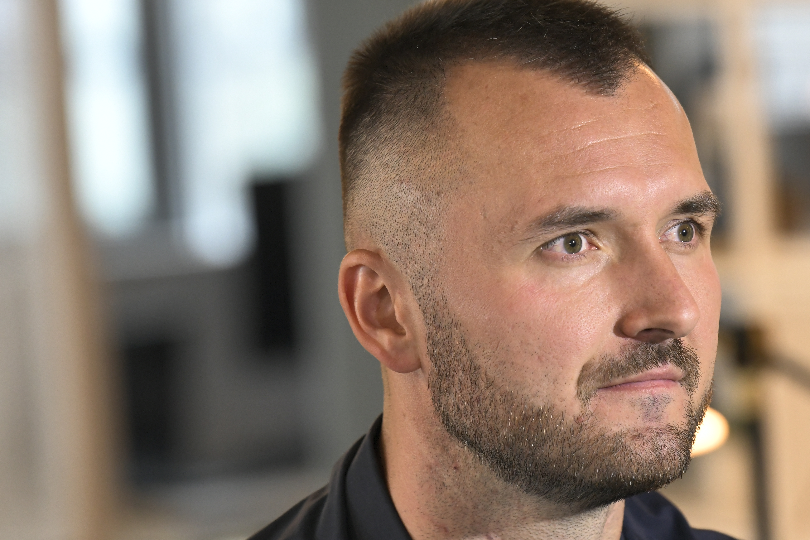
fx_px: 7177
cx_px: 574
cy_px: 277
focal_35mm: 319
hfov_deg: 6.5
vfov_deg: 4.3
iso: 2500
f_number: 4.5
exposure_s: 1/125
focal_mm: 200
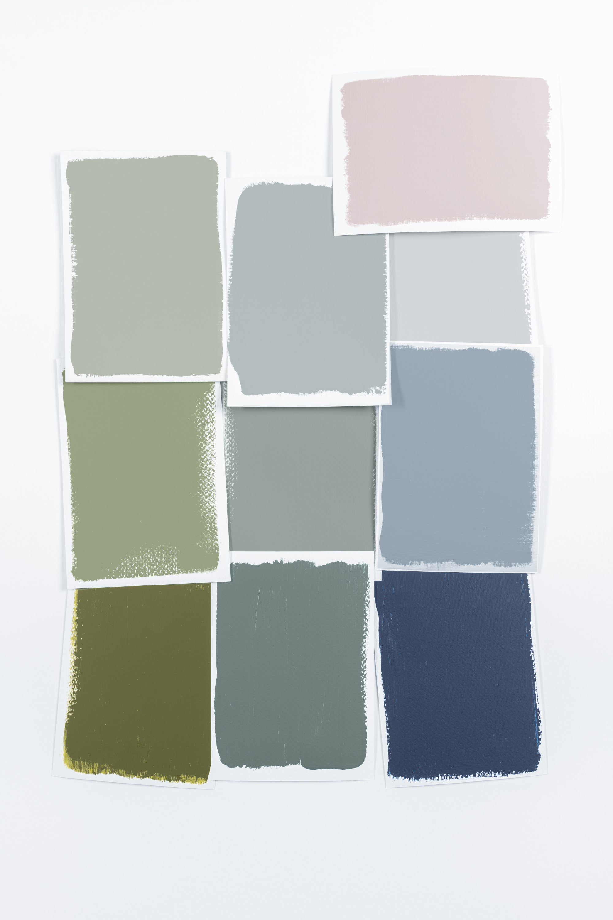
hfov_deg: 30.5
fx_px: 1124
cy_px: 460
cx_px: 306
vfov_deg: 44.5
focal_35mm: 44
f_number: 11
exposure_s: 1/125
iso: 125
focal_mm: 44
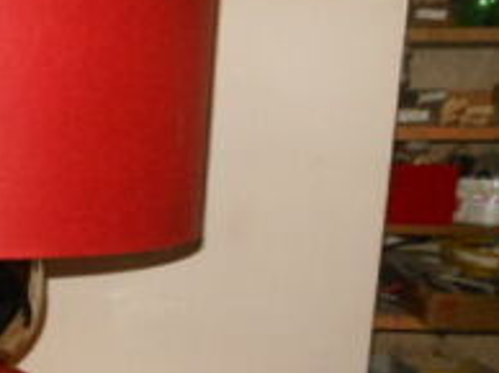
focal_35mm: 62
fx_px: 893
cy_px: 324
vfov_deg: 23.1
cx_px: 0
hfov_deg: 29.2
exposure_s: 1/25
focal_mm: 4.5
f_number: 10.2
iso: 400
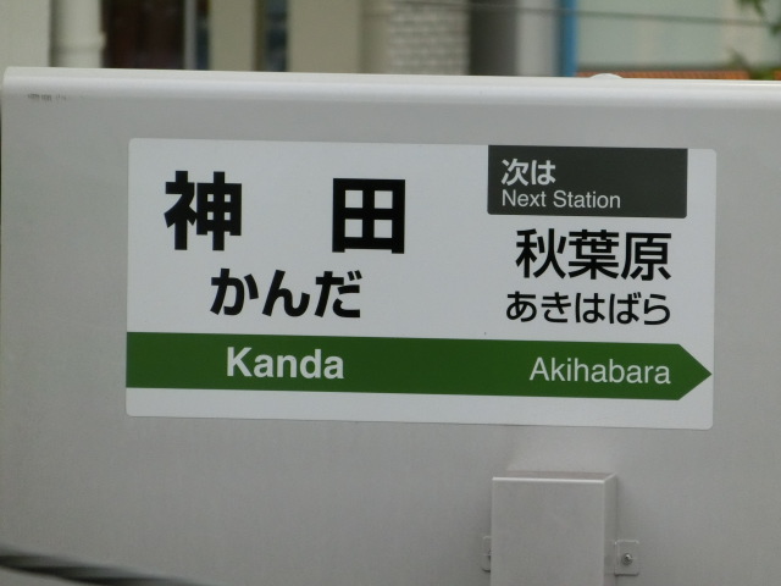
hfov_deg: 4.4
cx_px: 390
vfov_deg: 3.3
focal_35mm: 450
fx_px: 10153
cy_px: 293
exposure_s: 1/160
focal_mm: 81
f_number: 5.9
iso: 800
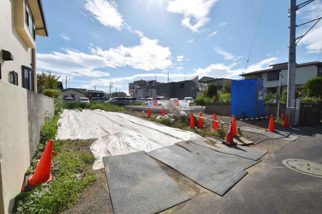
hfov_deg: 100.4
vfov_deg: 77.3
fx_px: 134
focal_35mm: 15
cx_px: 161
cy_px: 107
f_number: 16
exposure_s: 1/200
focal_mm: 10
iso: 100
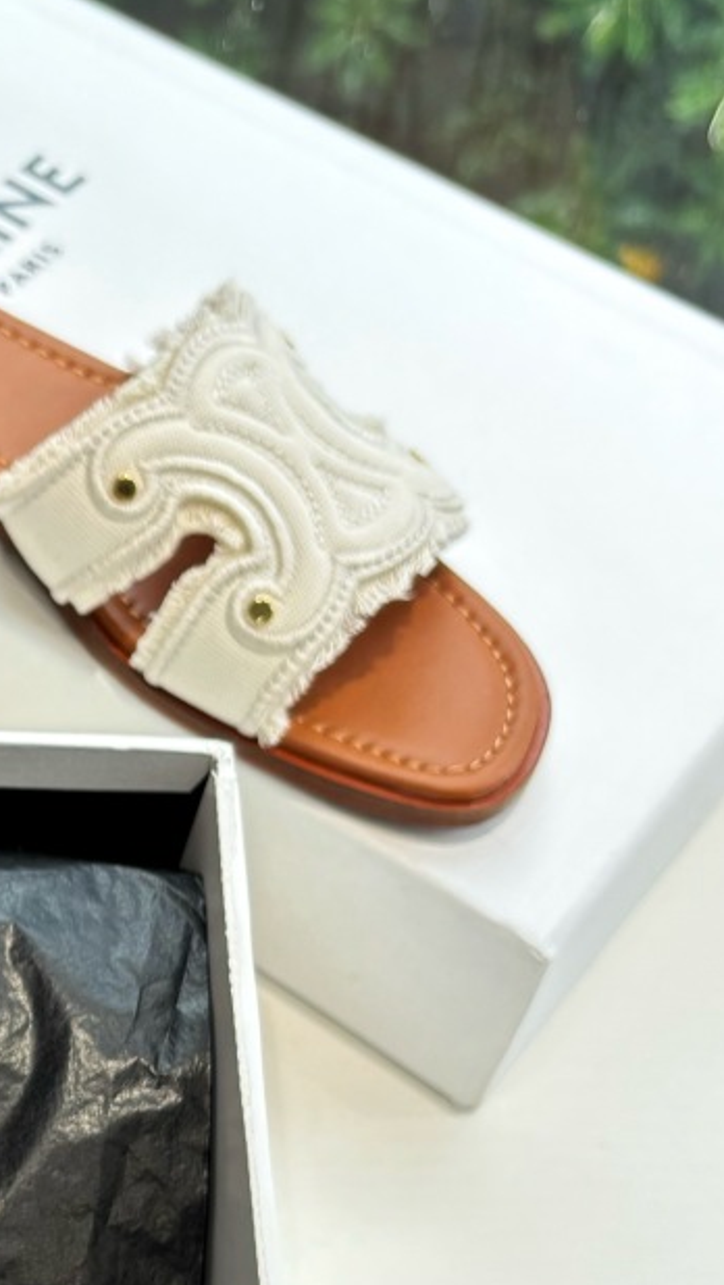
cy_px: 975
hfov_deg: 17.1
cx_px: -237
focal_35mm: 66
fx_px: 2251
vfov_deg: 31.3
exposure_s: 1/188
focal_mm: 5.96
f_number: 1.6
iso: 40
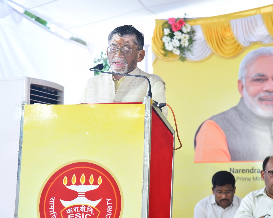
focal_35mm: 159
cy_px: 92
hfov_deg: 12.1
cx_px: 170
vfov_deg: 9.7
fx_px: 1285
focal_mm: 120
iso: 1250
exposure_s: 1/125
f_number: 7.1
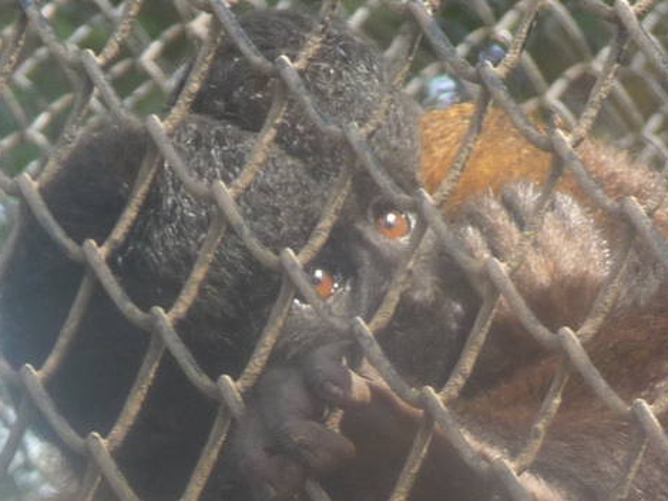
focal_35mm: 607
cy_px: 399
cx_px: 800
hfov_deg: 3.3
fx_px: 11717
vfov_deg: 2.5
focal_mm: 30.5
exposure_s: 1/50
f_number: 4.8
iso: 125
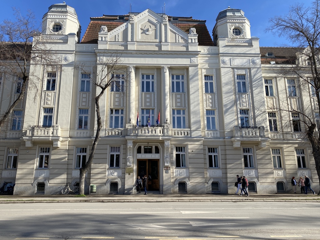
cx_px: 153
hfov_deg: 61.7
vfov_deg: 48.1
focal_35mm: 29
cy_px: 110
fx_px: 268
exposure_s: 1/1927
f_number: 1.8
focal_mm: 4.25
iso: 32
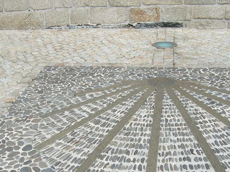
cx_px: 151
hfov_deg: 33.0
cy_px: 117
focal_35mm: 58
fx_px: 385
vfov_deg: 25.1
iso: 50
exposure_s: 1/250
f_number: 4.8
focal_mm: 5.4
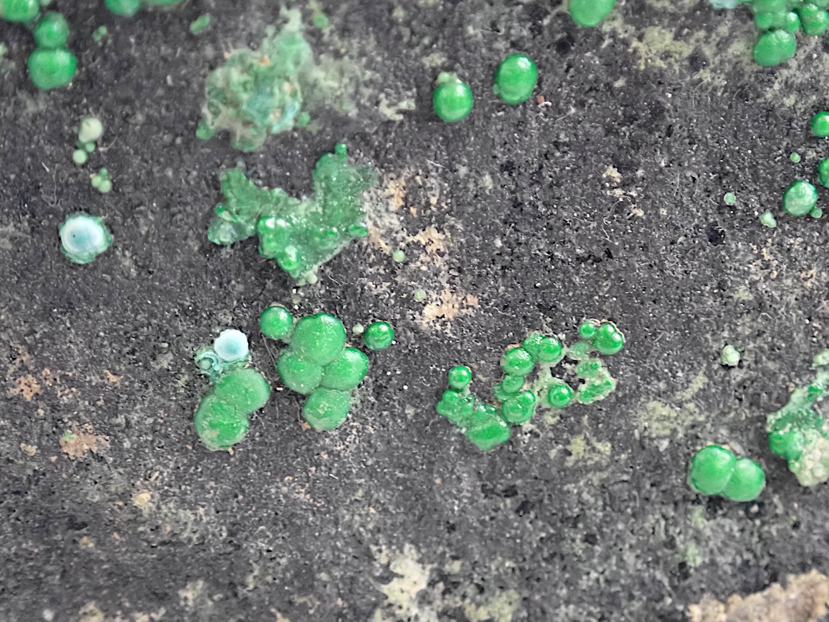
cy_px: 311
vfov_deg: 14.8
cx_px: 414
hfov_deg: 19.6
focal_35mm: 100
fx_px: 2395
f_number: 4.9
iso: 1600
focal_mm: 18
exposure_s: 1/25
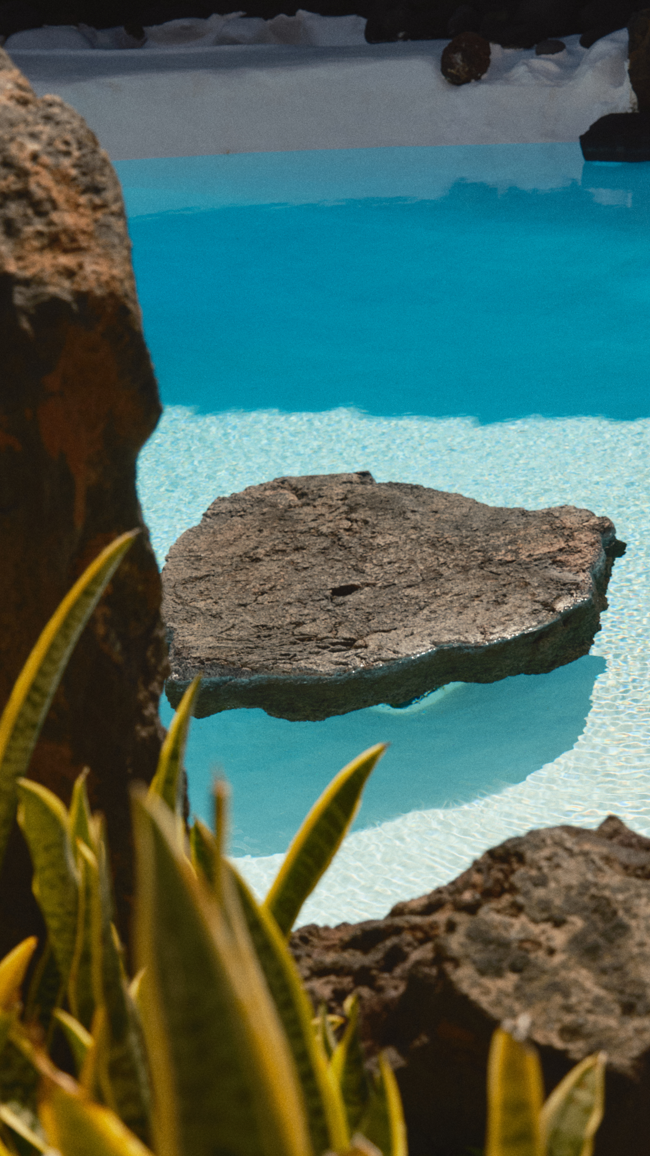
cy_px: 627
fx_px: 1900
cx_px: 453
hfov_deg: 19.3
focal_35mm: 62
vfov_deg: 33.8
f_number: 5
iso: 100
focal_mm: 44.9
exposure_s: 1/1250
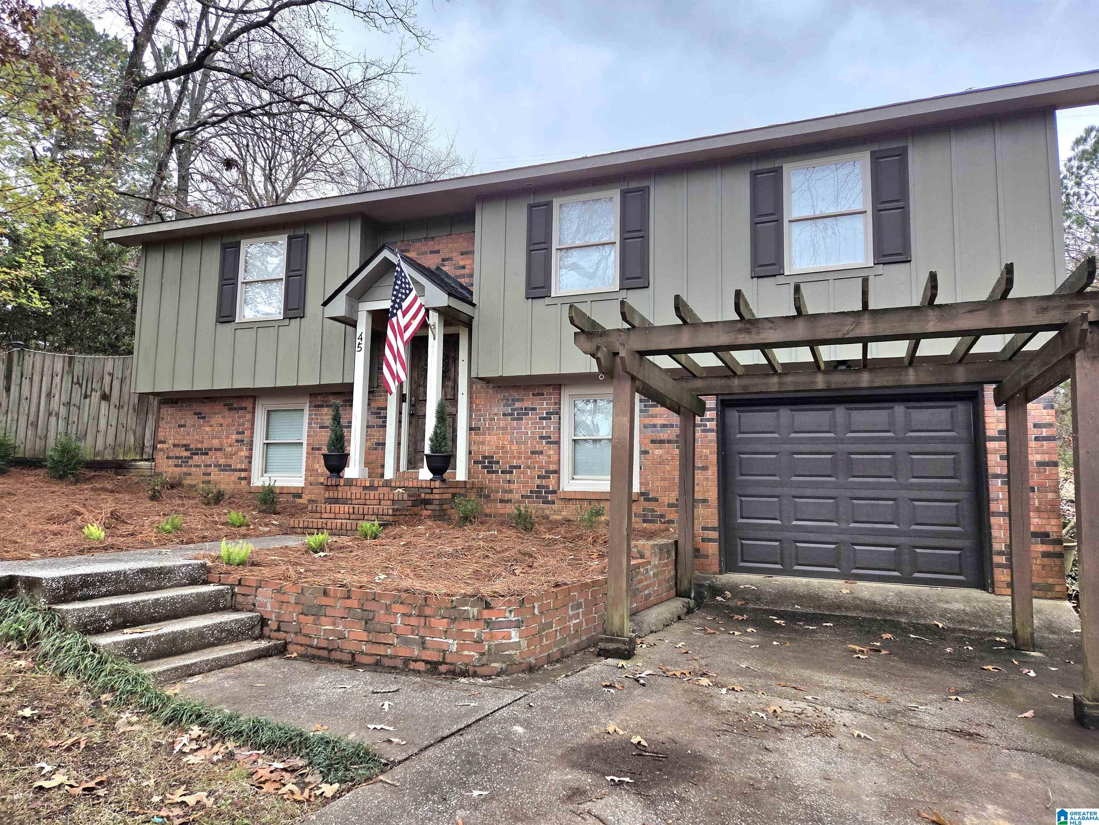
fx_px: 730
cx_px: 550
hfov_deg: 73.9
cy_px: 412
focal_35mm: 23
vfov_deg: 58.9
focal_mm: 5.4
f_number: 1.8
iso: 80
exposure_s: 1/1111
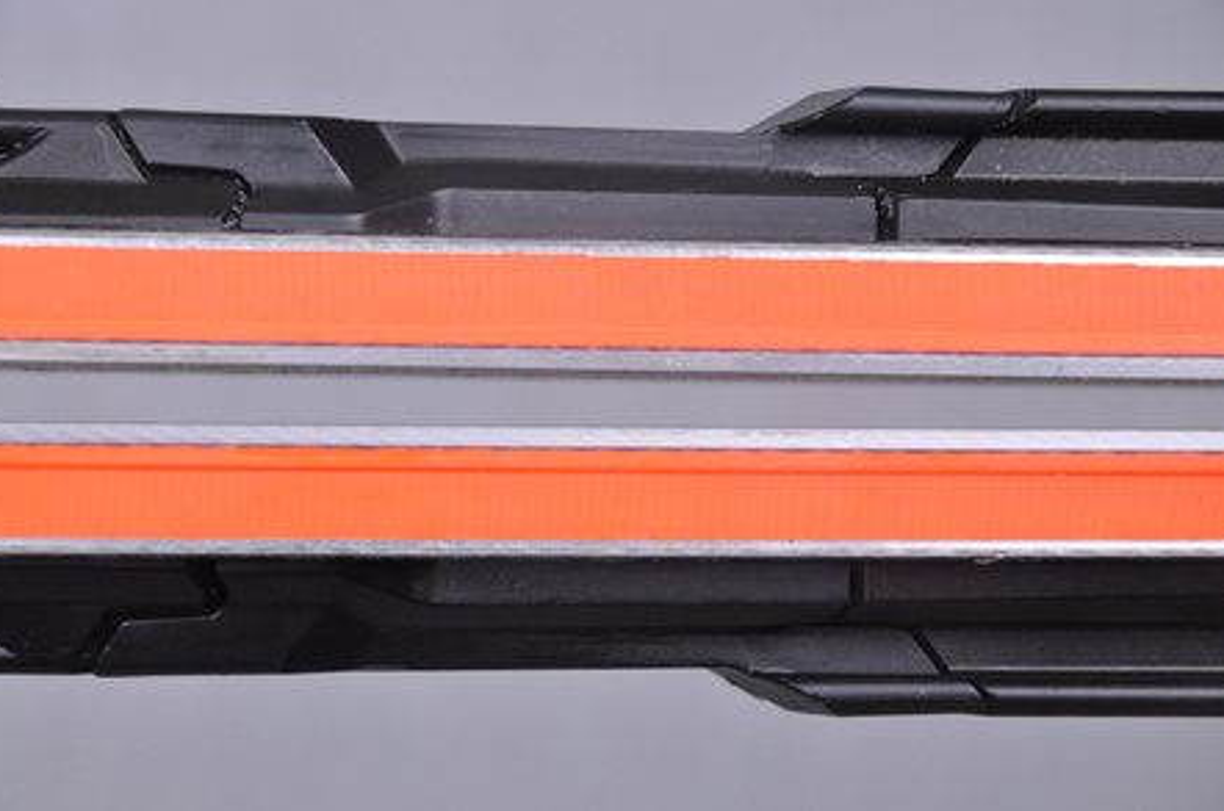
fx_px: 5447
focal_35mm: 161
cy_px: 400
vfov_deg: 8.5
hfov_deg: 12.8
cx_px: 604
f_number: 9.5
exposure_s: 1/125
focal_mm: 105
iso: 3200
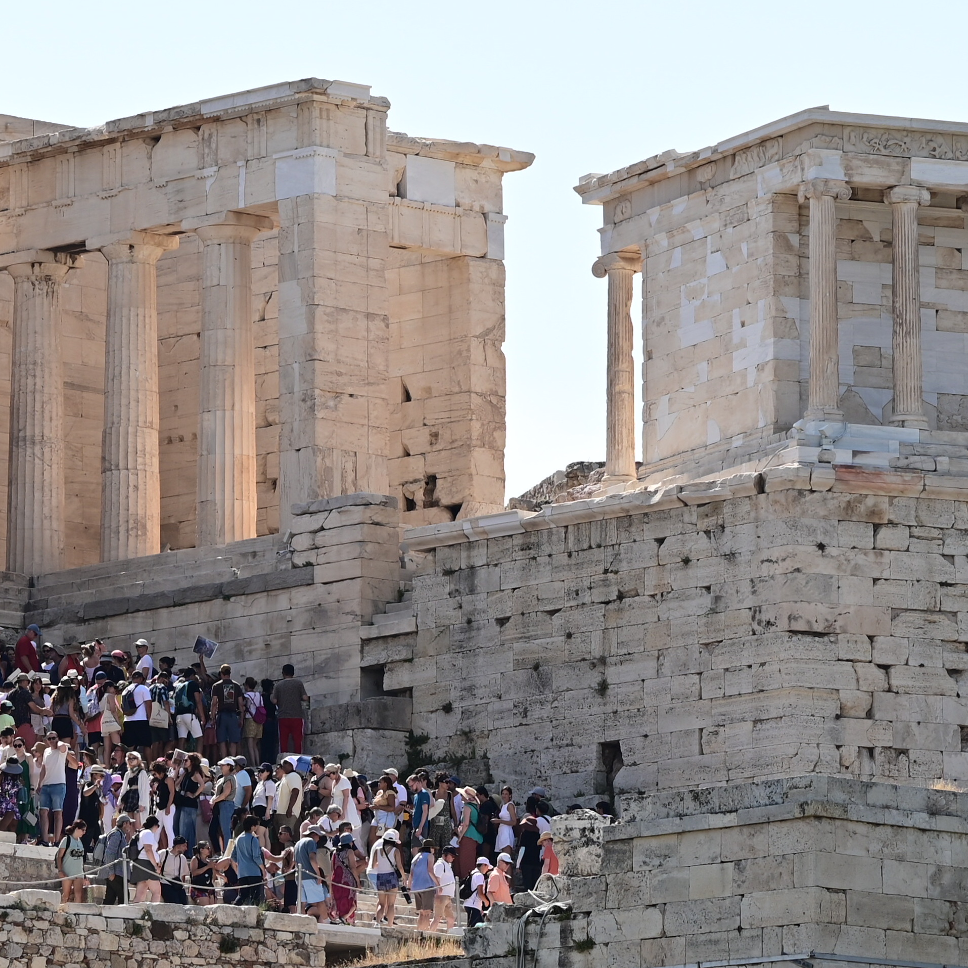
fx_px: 7277
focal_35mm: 230
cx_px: 381
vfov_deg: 7.6
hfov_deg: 7.6
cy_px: 484
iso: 100
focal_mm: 120
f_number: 6.3
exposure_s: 1/500
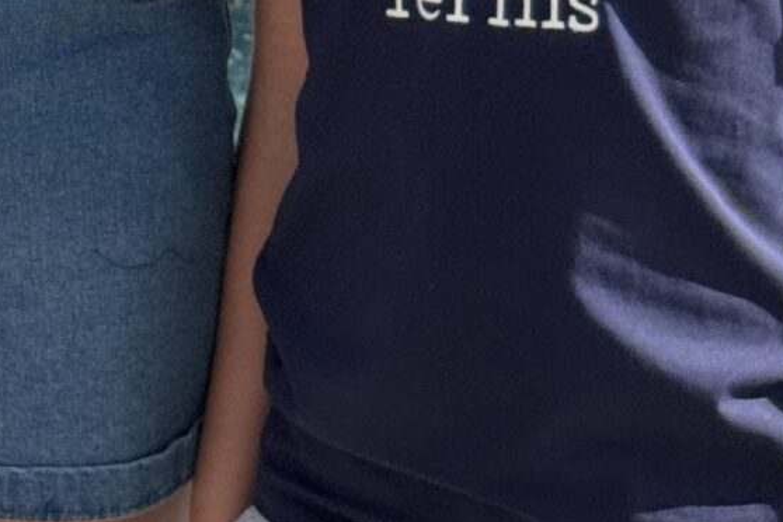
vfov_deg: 5.9
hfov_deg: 8.9
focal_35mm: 229
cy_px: -258
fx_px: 4980
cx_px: 14
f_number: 1.78
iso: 64
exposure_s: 1/2513
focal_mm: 6.76
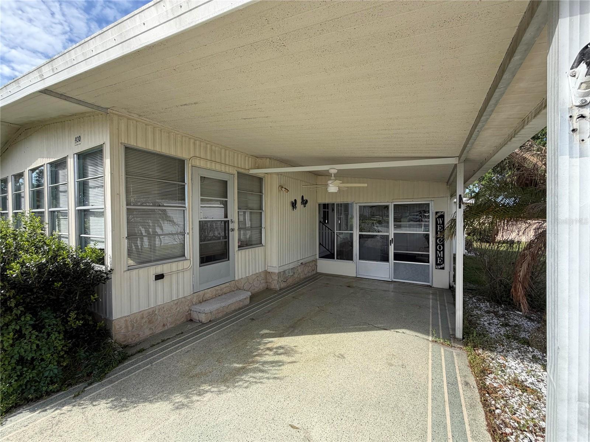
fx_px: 239
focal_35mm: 14
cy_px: 221
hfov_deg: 102.1
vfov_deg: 85.7
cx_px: 295
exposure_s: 1/686
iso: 40
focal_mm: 2.22
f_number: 2.2
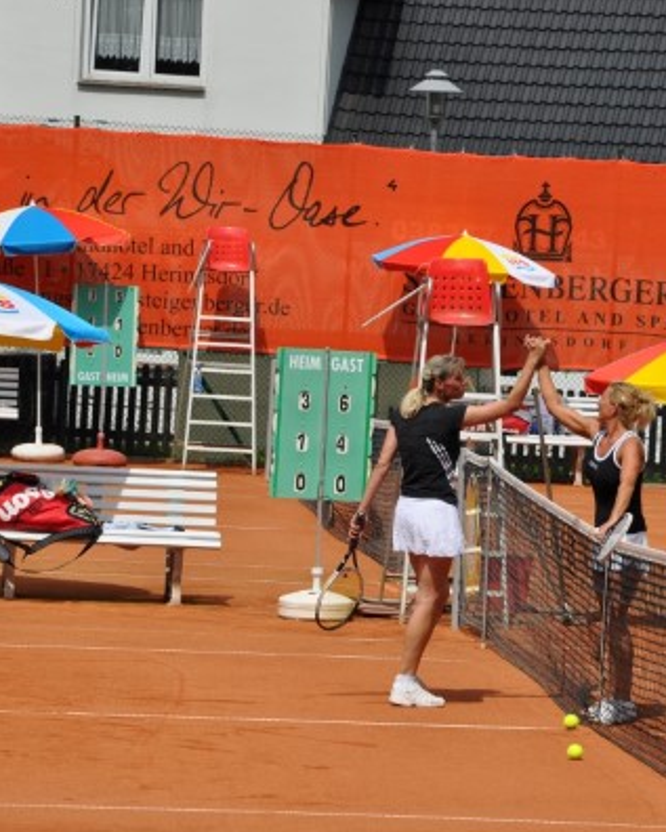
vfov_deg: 8.6
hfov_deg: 6.9
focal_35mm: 224
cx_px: 492
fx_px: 5510
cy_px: 414
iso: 200
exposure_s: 1/500
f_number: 11
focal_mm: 105
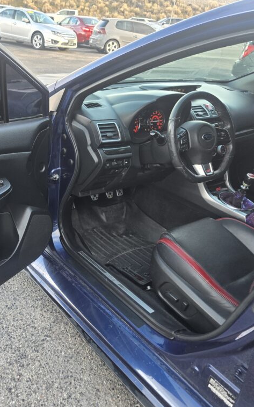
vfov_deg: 58.1
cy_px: 203
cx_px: 48
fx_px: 366
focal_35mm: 33
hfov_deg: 36.9
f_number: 1.8
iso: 100
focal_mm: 5.4
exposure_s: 1/180
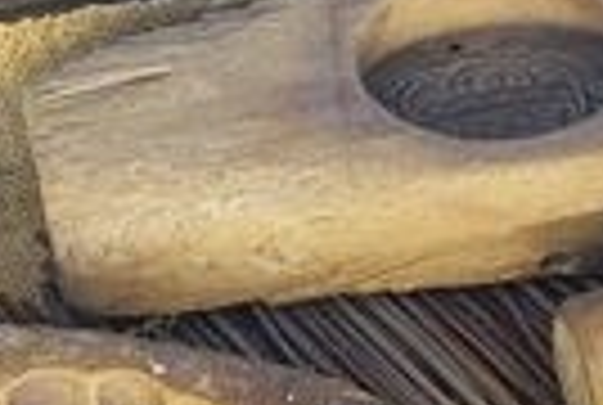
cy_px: 223
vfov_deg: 9.5
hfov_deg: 13.6
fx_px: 2434
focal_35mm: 145
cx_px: 806
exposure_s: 1/30
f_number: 3.2
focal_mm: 11.06
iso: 250
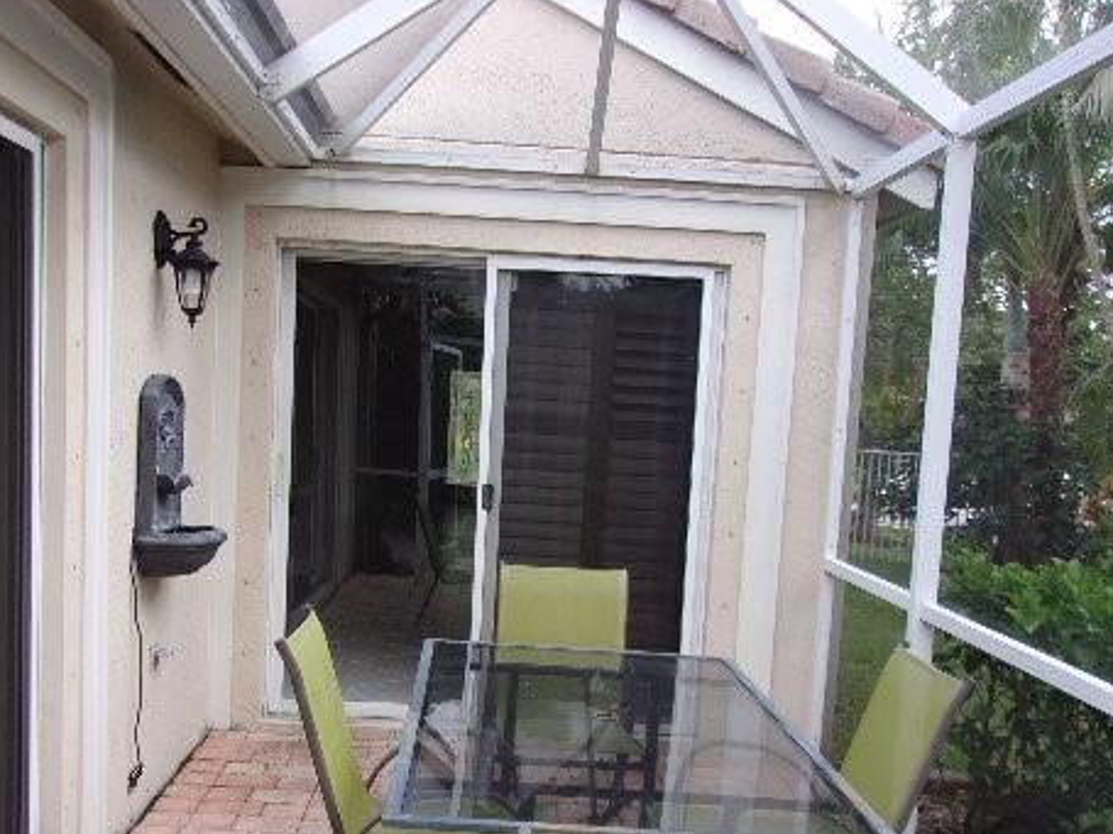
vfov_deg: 37.5
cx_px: 538
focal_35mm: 38
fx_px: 1221
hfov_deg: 49.0
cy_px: 523
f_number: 3
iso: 80
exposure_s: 1/120
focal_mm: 4.9
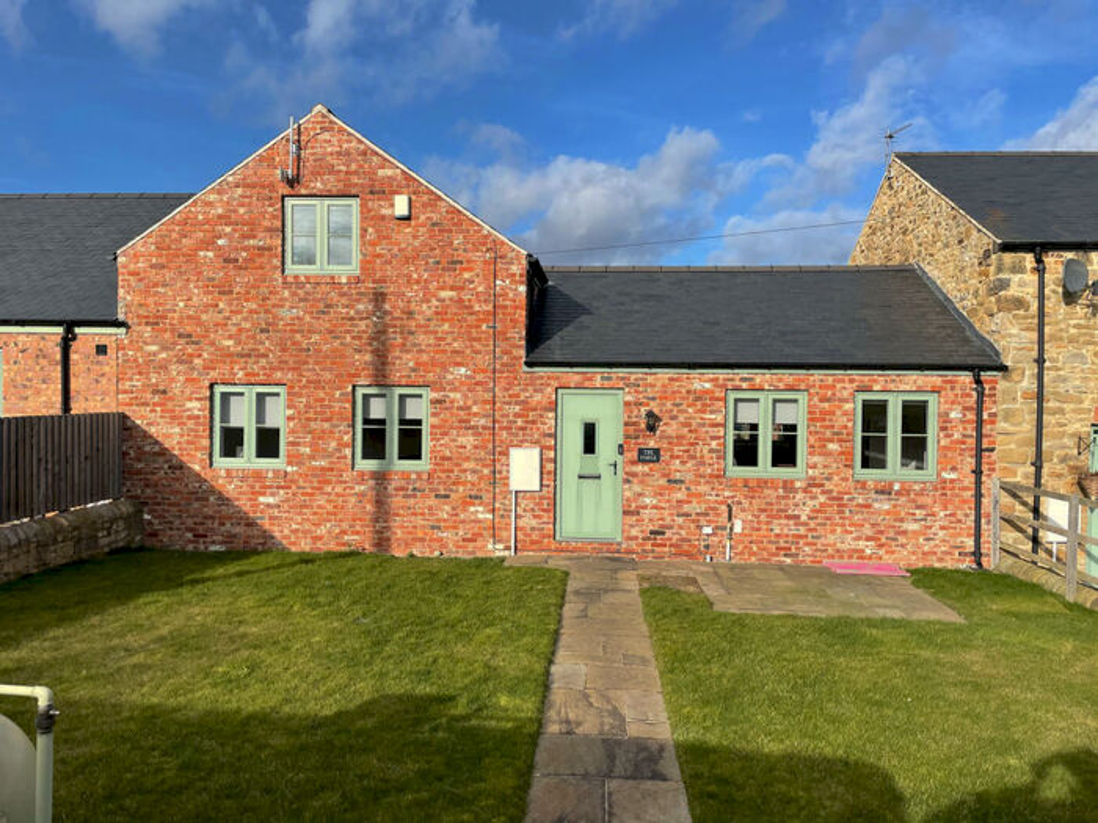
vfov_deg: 53.1
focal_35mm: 26
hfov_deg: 67.3
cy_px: 412
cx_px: 549
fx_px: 825
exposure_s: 1/3509
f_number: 1.6
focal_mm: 4.2
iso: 32
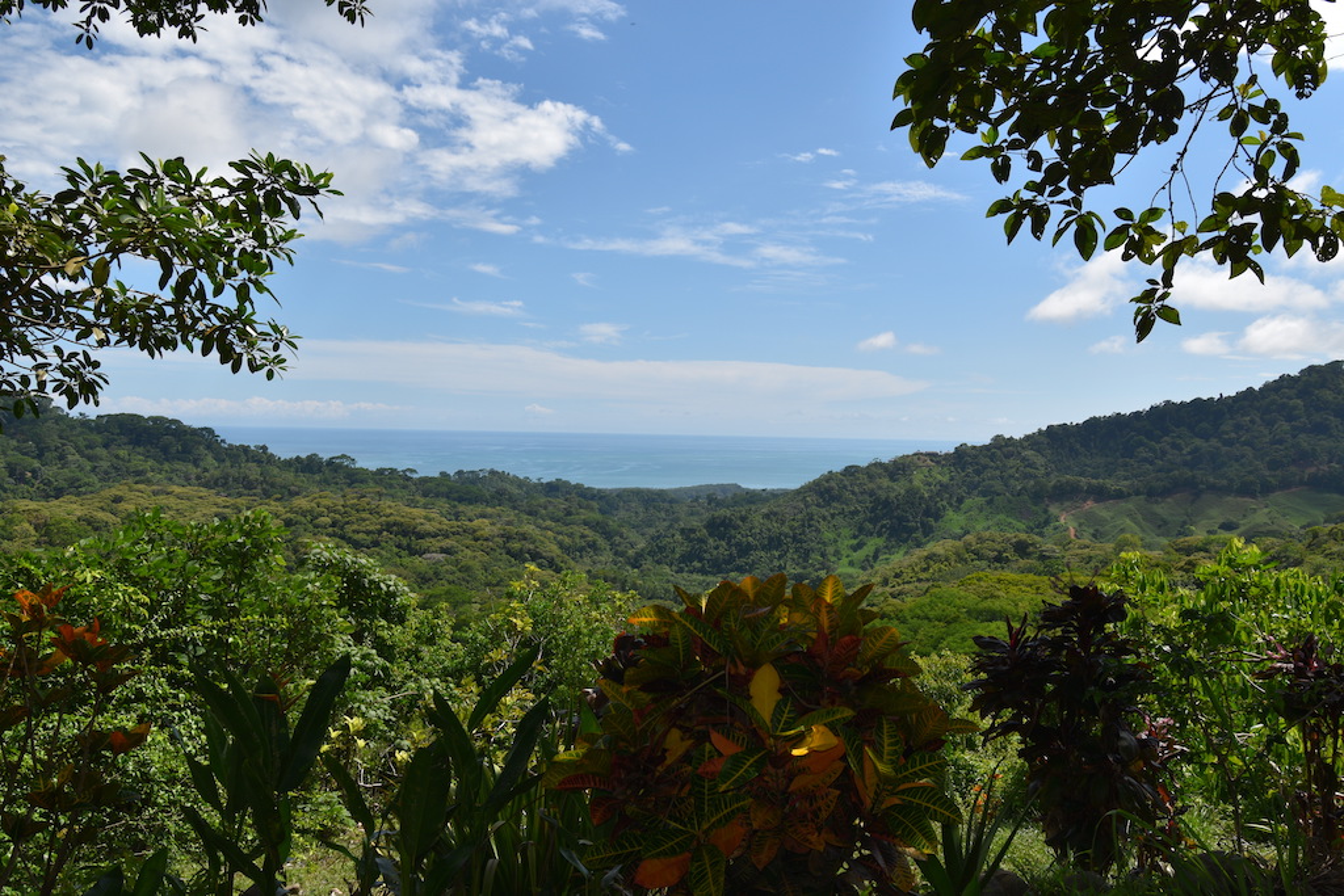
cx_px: 672
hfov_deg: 61.9
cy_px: 448
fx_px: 1120
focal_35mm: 30
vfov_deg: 43.6
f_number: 11
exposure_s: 1/200
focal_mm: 20
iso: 100
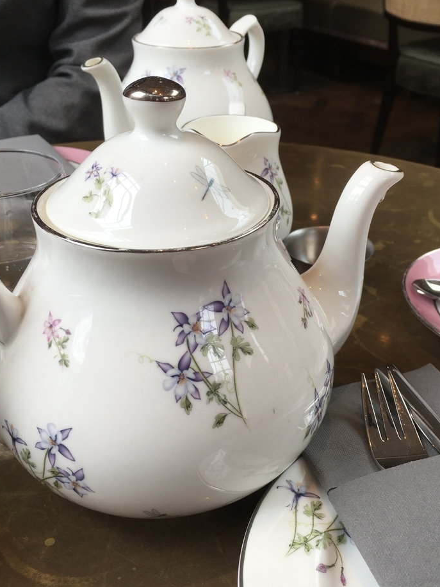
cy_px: 281
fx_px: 644
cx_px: 249
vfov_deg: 49.0
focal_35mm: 38
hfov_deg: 37.7
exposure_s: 1/104
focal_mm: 4.15
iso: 25
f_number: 2.2
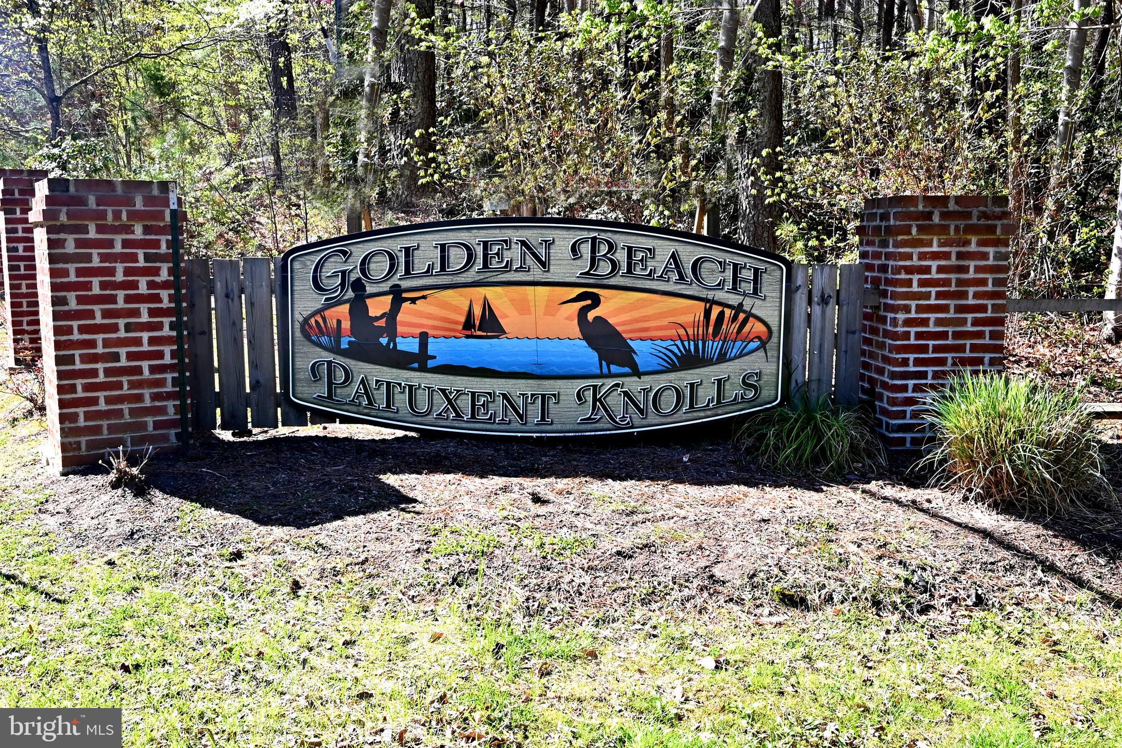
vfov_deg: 41.1
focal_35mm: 32
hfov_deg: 58.7
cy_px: 374
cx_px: 561
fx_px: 997
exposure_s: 1/400
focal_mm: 21.5
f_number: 10
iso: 1000
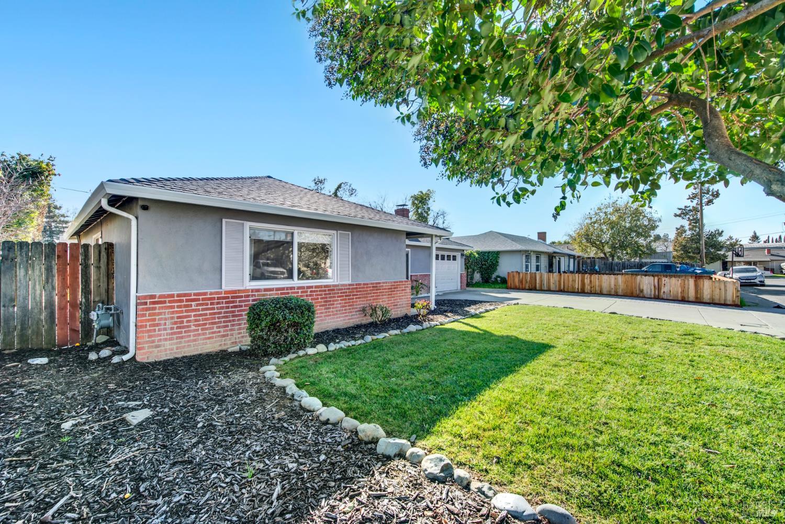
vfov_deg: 81.3
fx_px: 305
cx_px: 392
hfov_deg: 104.2
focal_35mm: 14
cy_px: 262
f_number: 14
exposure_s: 1/25
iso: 100
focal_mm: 14
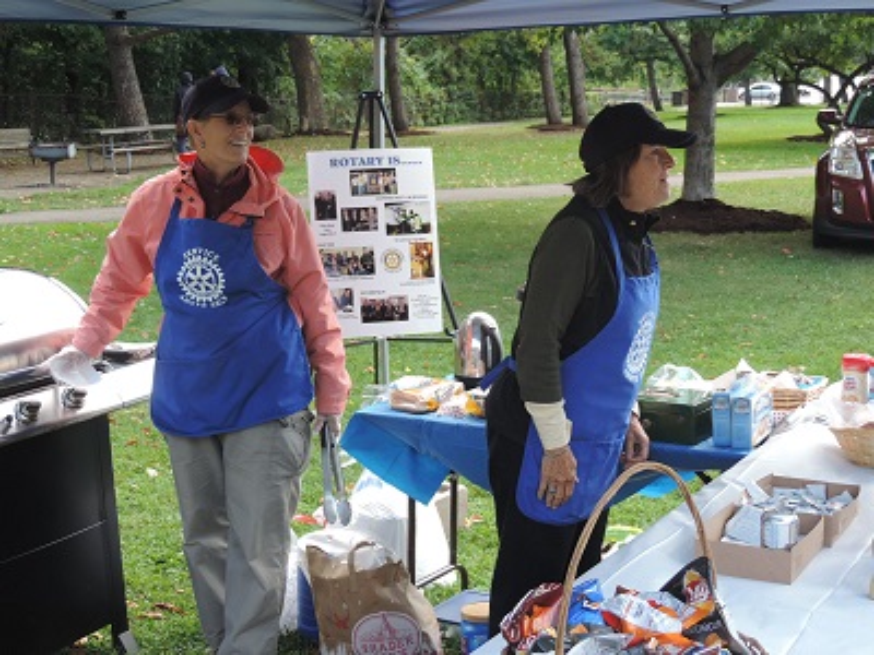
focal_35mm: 55
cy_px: 328
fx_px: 1389
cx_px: 437
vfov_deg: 26.6
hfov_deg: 34.9
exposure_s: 1/80
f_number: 3.7
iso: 80
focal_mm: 9.8
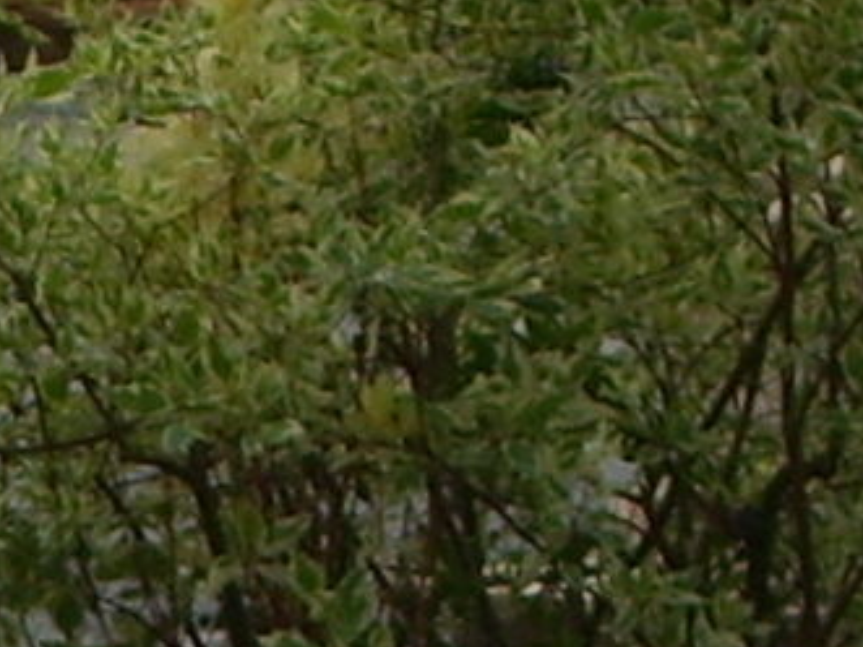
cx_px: -1032
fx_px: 11763
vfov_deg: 3.1
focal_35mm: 472
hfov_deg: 4.1
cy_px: 1871
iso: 50
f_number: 3.6
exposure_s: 1/750
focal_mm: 10.3
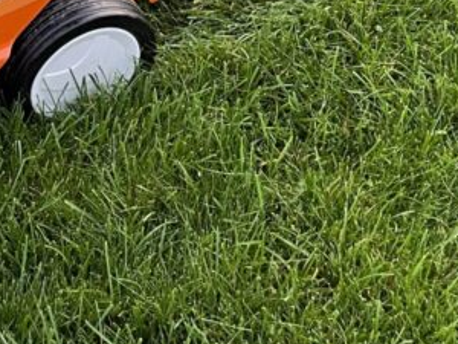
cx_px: -34
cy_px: -372
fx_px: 1469
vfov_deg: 11.8
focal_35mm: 111
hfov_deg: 17.2
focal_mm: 4.2
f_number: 1.6
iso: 125
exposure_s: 1/87
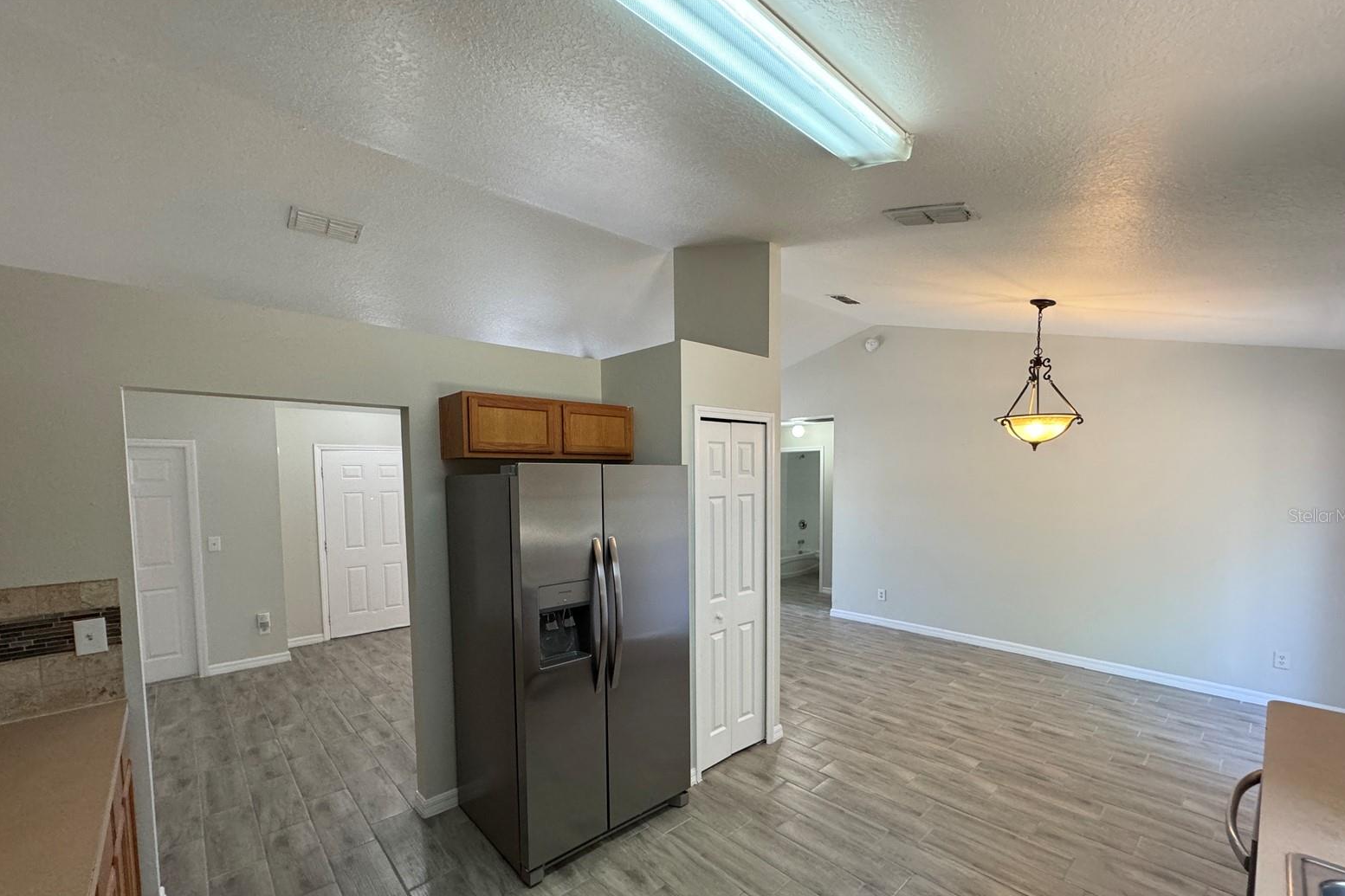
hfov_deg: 100.4
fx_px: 560
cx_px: 677
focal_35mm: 15
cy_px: 515
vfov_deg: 76.8
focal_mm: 2.22
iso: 250
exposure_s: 1/120
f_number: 2.2
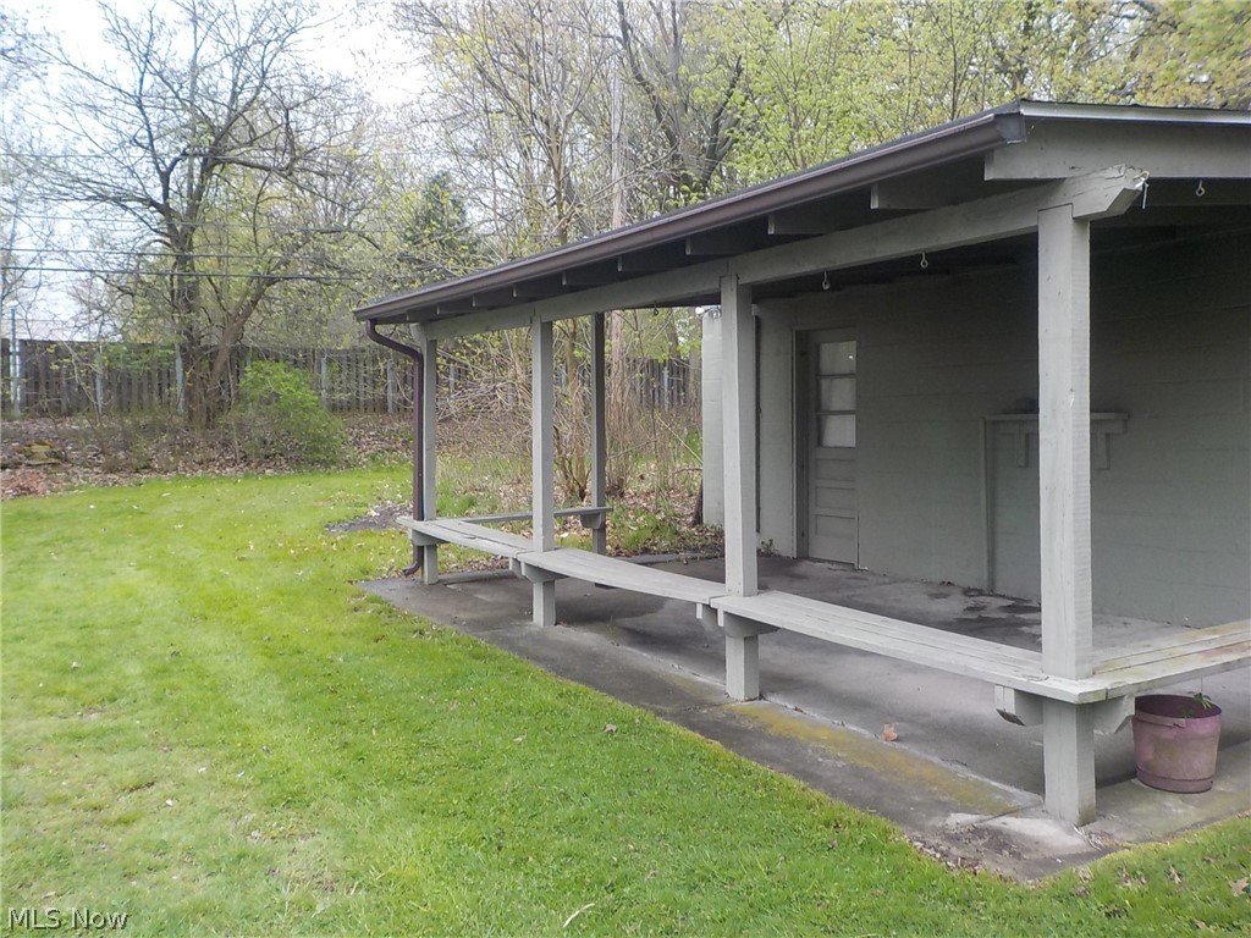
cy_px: 469
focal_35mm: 30
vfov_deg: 46.8
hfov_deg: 60.0
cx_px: 626
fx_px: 1084
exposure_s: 1/30
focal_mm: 4.1
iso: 125
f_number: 3.3
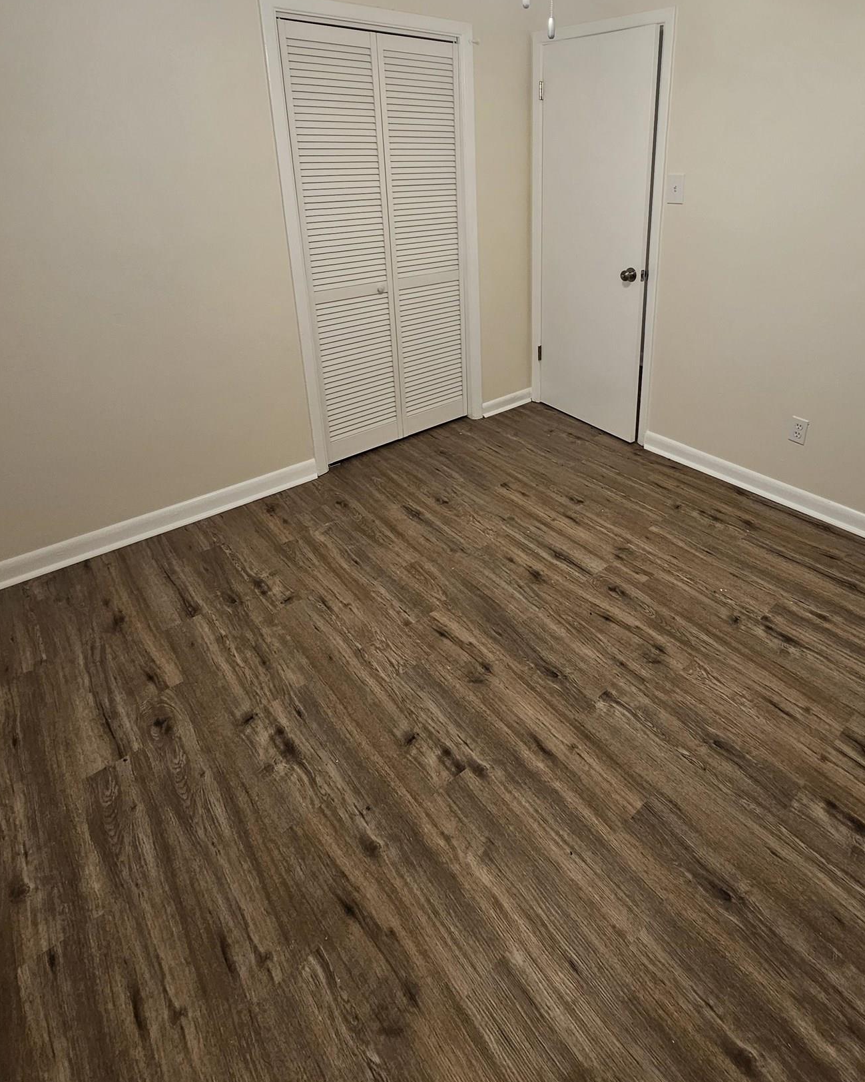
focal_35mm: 18
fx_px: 576
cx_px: 537
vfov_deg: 83.6
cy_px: 366
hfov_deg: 72.7
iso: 125
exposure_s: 1/77.4
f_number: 2.2
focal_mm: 2.2
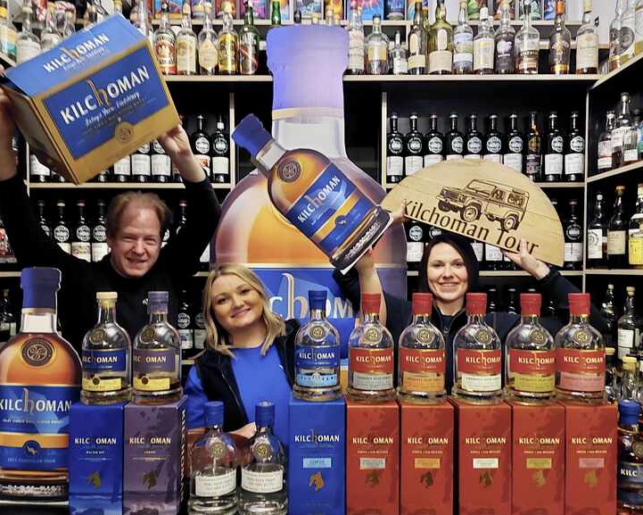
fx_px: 495
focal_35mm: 26
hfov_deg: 66.0
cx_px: 308
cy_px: 260
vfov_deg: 54.9
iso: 800
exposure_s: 1/25
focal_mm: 5.23
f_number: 1.8
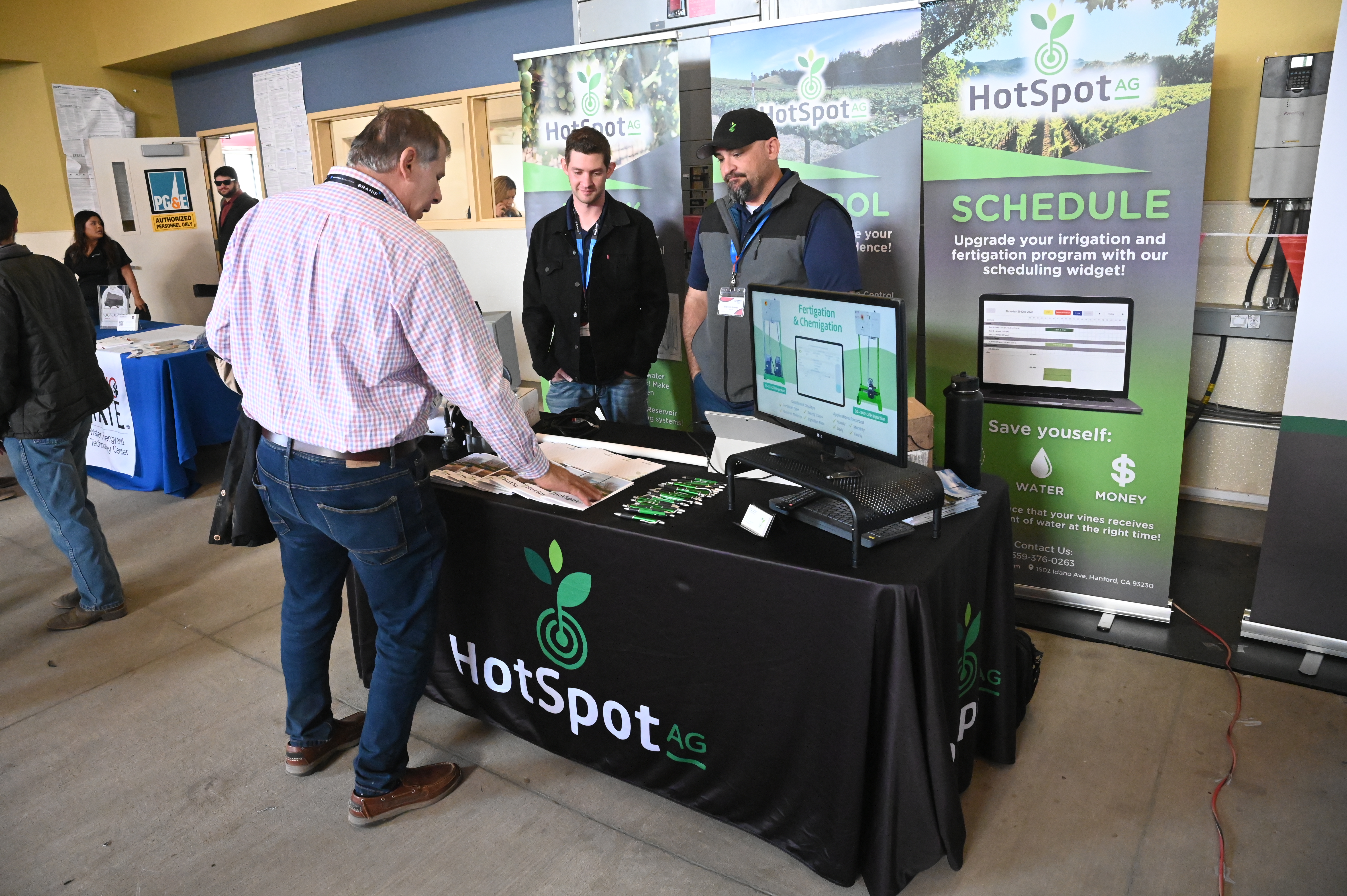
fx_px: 897
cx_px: 674
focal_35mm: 24
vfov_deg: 53.1
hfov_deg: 73.8
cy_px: 448
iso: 12800
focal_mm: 24
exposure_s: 1/160
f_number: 9
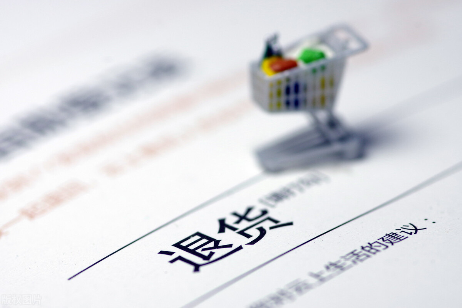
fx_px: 1924
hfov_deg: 13.7
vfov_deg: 9.1
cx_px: 231
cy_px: 154
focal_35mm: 150
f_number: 5.6
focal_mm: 100
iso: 400
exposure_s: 1/125
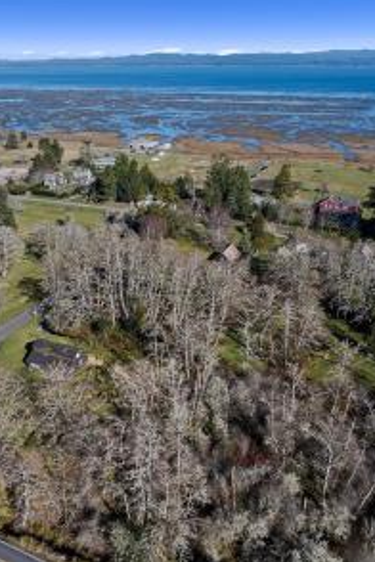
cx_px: 130
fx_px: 531
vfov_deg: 55.8
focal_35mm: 34
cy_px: 279
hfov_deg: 38.5
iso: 170
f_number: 2.8
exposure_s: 1/1600
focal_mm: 12.29
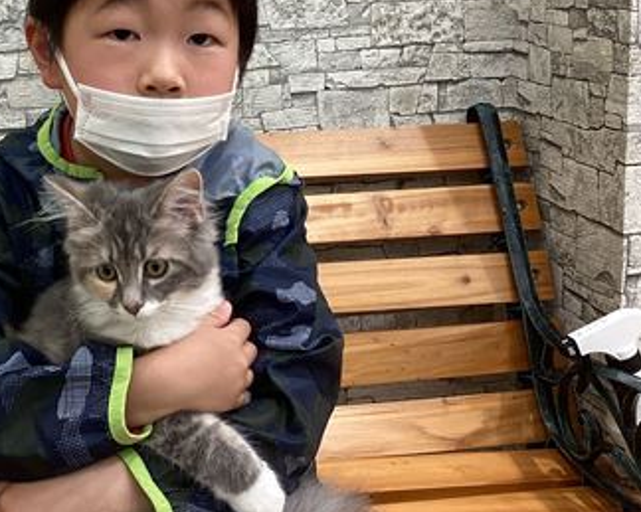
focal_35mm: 56
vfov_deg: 26.7
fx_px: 1062
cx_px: 140
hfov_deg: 32.8
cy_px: 111
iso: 80
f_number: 2.4
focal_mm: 3.3
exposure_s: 1/120
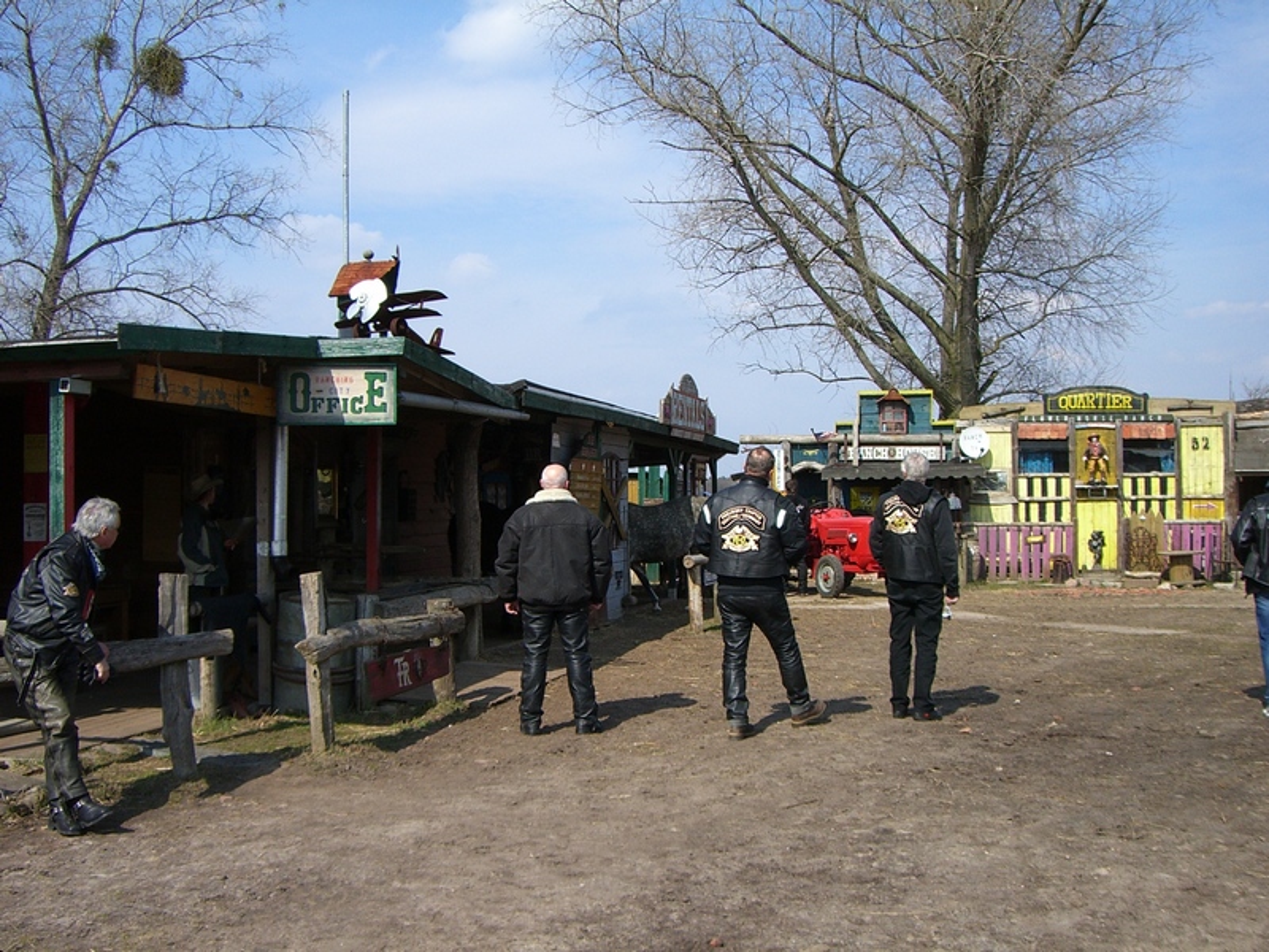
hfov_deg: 49.0
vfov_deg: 37.7
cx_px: 634
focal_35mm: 38
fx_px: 1393
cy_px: 476
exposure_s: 1/640
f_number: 4.3
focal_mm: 6.2
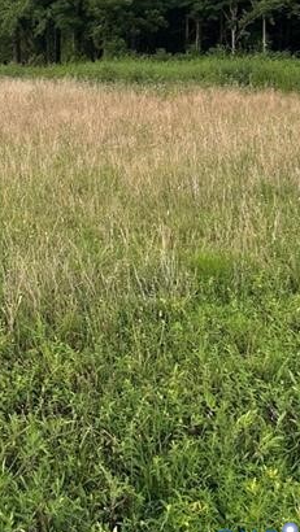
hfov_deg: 23.3
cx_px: -9
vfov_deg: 39.3
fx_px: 692
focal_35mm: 49
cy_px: 61
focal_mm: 6.86
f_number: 1.78
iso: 160
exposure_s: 1/121
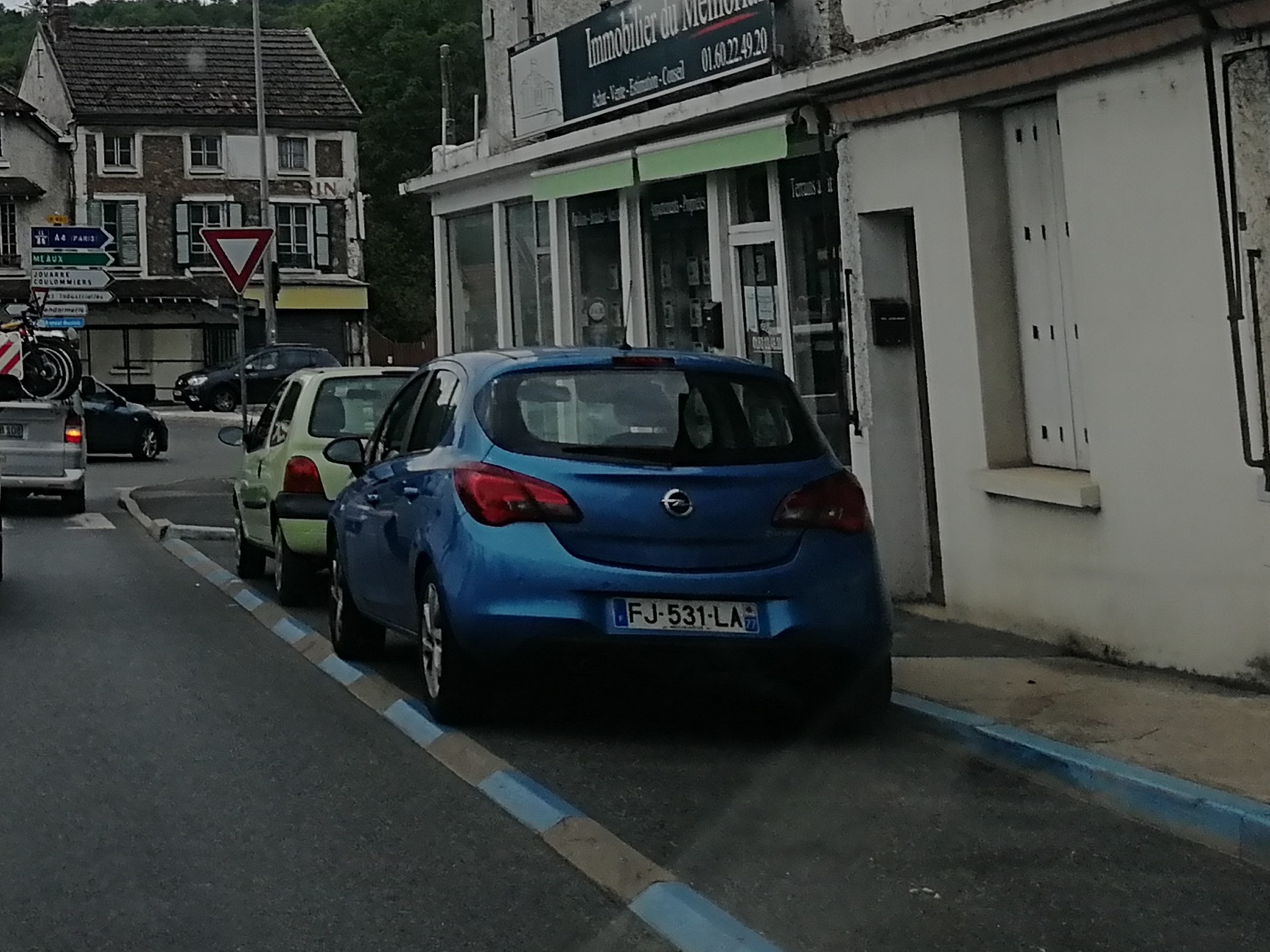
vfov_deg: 51.4
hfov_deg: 65.3
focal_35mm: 27
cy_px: 476
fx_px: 991
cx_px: 635
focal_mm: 3.95
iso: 50
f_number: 2.2
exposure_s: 1/1311
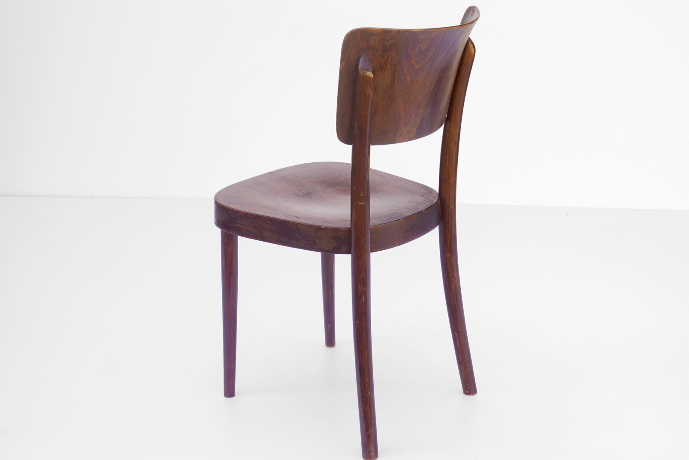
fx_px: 1005
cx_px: 344
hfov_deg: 37.8
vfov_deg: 25.8
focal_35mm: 52
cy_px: 230
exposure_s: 1/100
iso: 100
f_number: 6.3
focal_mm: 35
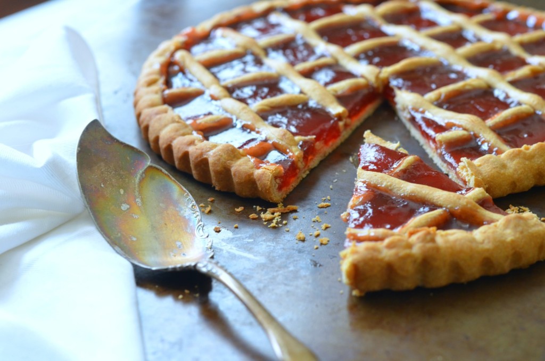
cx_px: 272
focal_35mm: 75
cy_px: 180
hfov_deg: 27.0
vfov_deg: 18.1
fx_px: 1133
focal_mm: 50
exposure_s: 1/60
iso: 800
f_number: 5.6
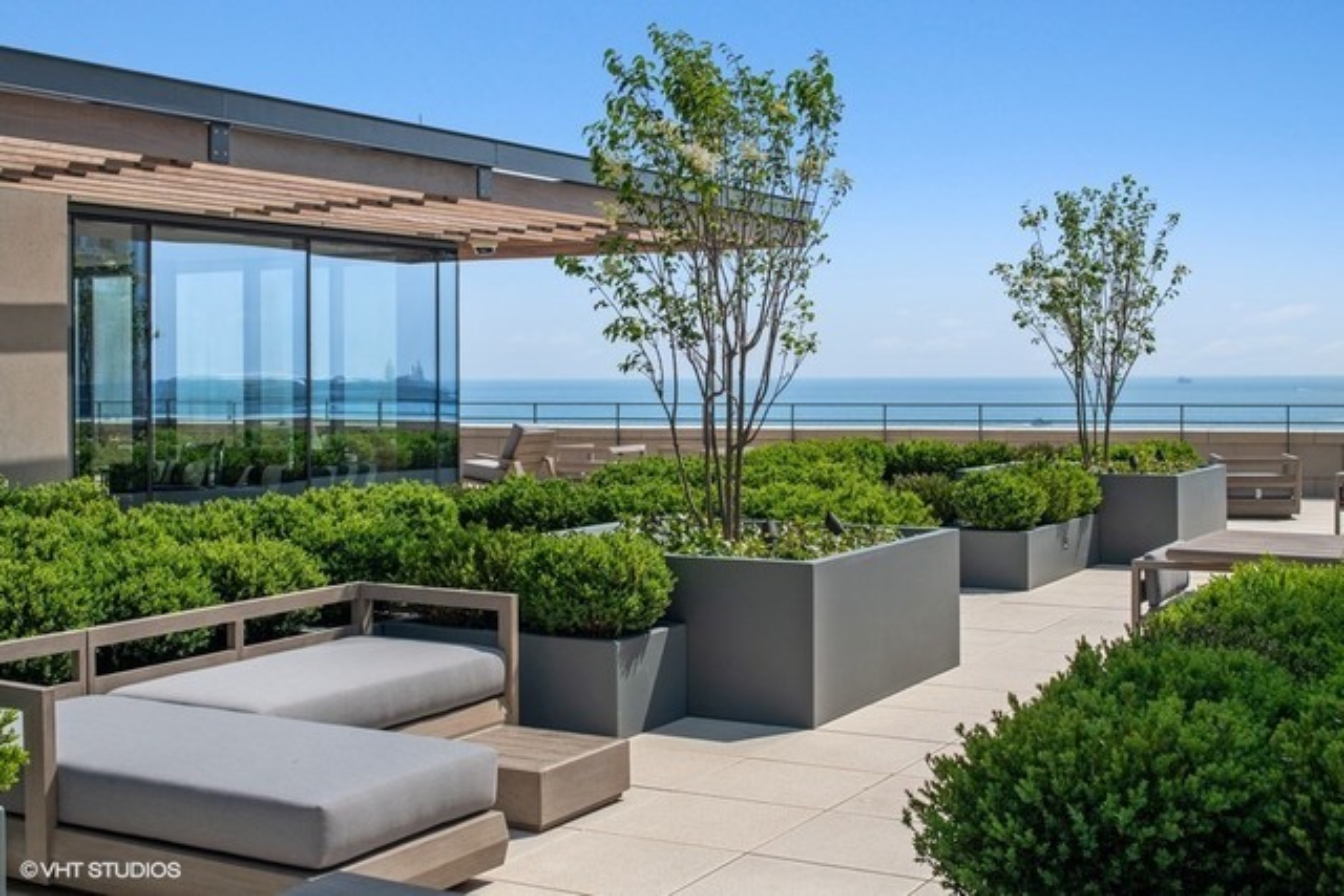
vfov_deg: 29.9
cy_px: 448
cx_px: 672
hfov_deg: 43.6
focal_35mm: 45
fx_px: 1680
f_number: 8
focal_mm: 45
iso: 200
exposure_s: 1/640
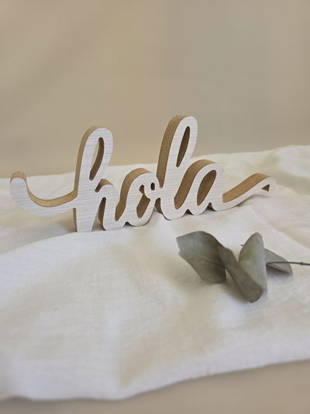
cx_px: 155
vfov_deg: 73.9
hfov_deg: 58.9
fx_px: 275
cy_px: 207
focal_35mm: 23
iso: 80
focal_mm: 6.3
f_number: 1.7
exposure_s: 1/100
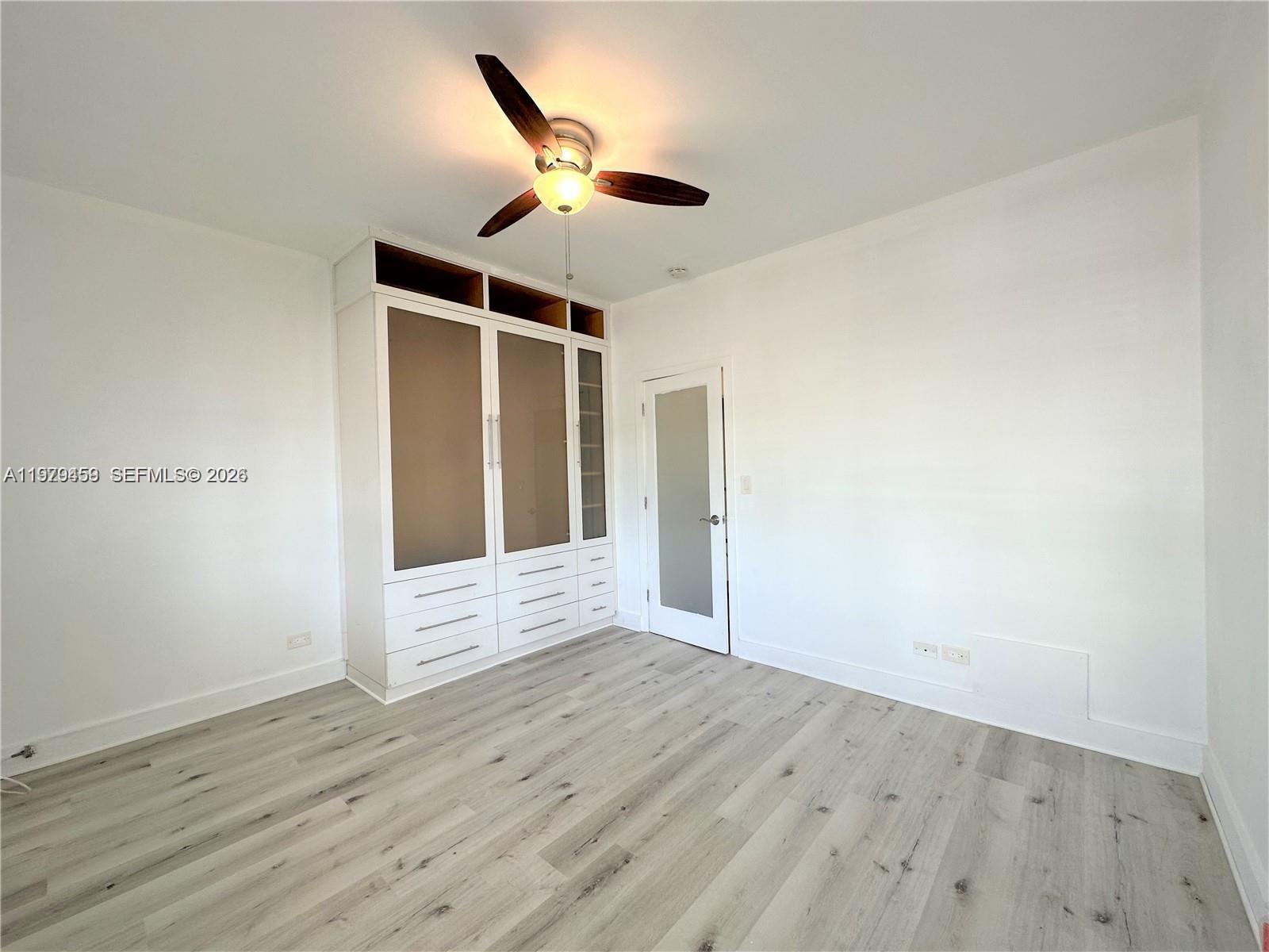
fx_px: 513
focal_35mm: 14
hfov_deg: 102.1
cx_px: 634
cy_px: 476
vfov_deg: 85.7
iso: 80
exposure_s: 1/120
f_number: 2.2
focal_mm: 2.22
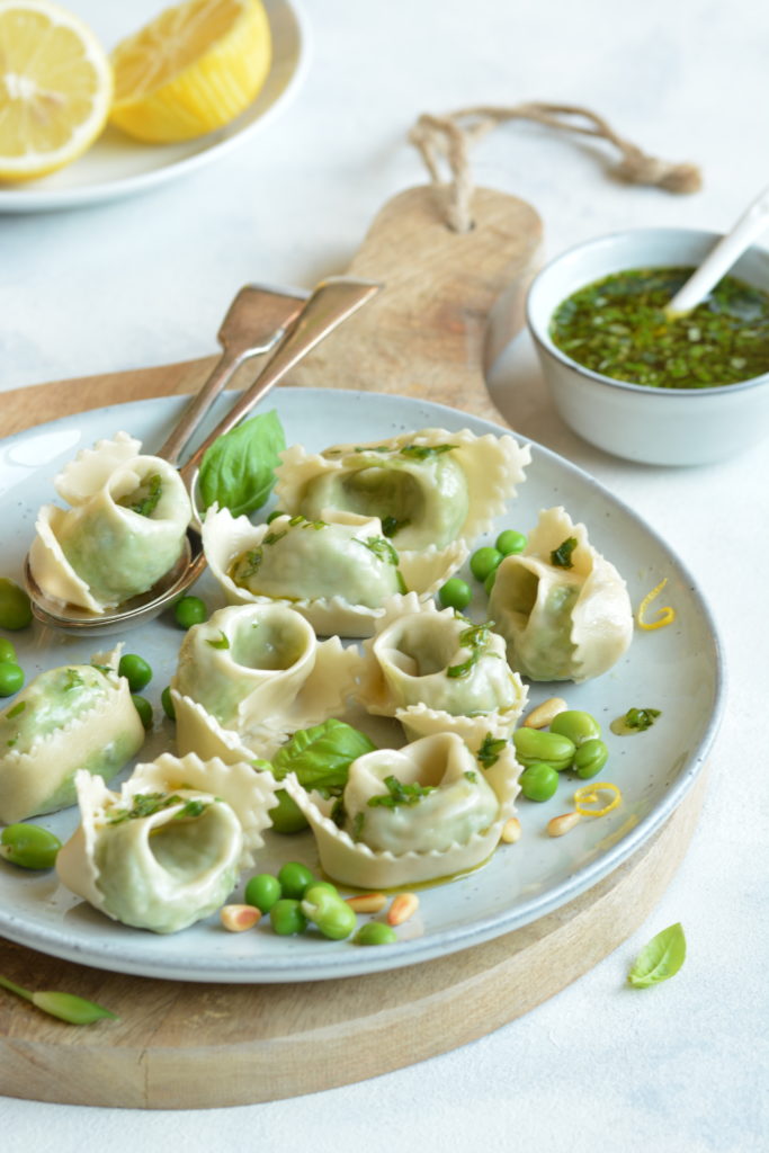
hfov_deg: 8.7
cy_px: 576
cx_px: 384
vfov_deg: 13.0
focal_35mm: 158
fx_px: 5044
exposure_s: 1/15
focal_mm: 105
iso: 200
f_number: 8
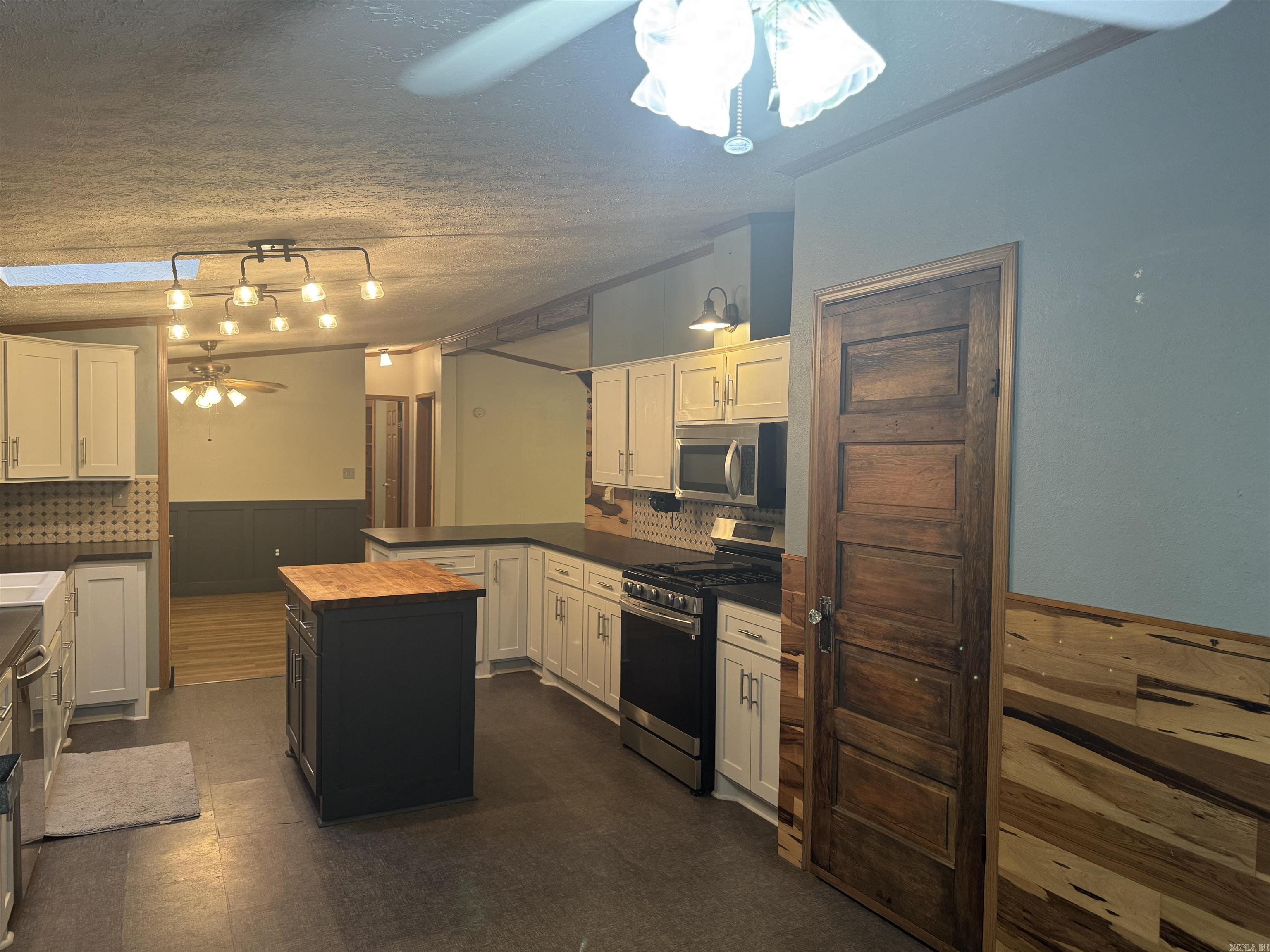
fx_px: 881
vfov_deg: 56.8
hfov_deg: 71.6
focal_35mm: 24
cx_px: 635
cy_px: 476
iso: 200
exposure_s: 1/60
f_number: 1.78
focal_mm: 6.76
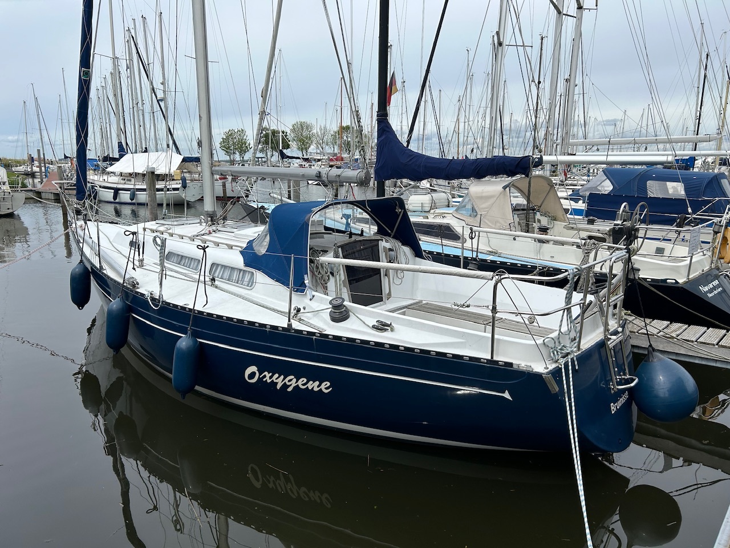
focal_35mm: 26
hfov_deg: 67.3
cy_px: 274
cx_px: 365
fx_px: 548
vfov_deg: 53.1
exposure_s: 1/4630
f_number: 1.5
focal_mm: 5.7
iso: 50
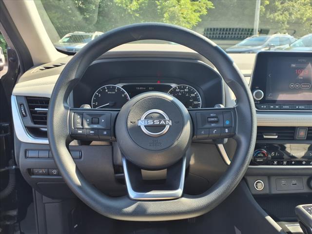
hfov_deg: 65.3
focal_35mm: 27
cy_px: 117
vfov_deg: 51.4
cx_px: 156
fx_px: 243
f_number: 1.9
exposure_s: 1/204
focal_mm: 3.58
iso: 40
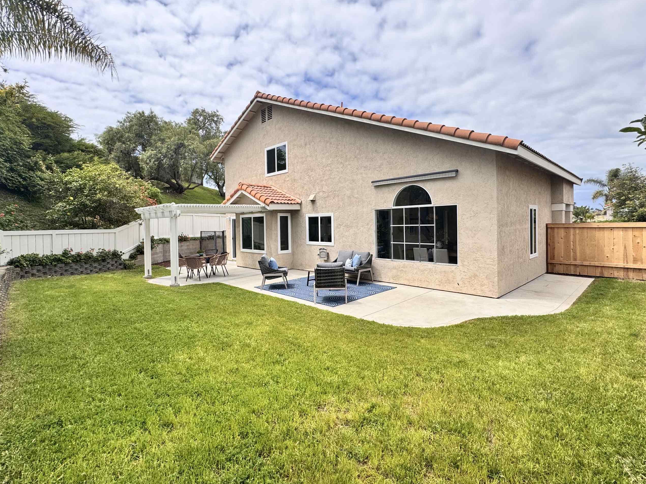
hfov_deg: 91.0
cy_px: 228
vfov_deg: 74.6
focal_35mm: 17
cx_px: 318
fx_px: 317
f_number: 2.2
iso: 50
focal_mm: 2.22
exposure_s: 1/1976
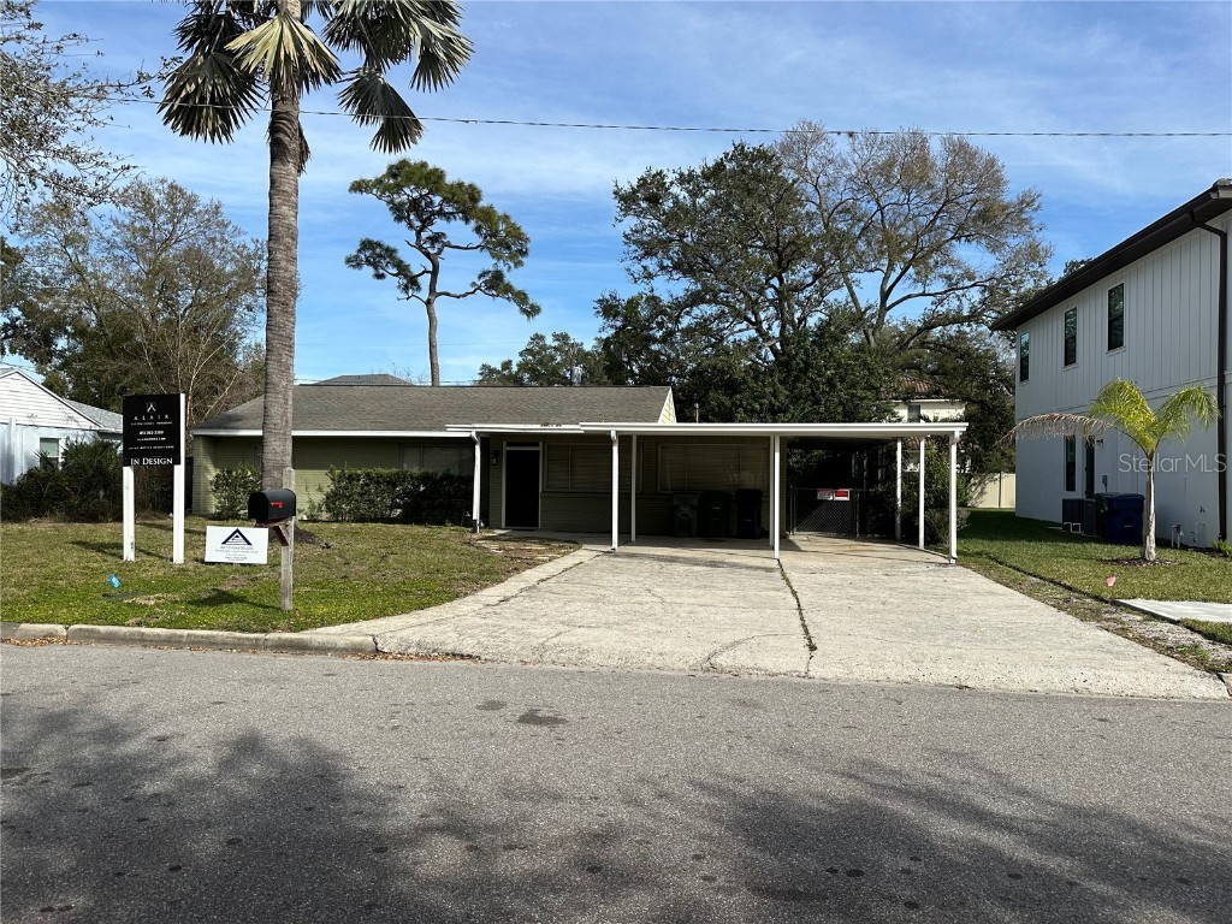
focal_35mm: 24
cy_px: 462
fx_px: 854
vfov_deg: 56.8
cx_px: 616
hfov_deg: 71.6
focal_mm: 6.86
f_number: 1.78
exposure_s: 1/4545
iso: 80
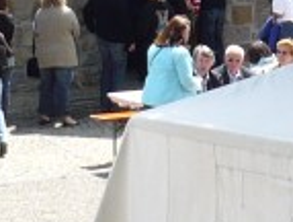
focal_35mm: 250
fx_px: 2121
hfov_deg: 7.9
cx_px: 180
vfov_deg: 5.9
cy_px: -181
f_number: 2.8
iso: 100
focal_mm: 5.8
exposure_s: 1/640
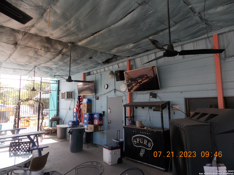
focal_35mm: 23
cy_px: 88
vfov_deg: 58.9
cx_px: 117
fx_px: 155
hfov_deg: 73.9
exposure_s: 1/100
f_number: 3.1
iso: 80
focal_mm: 4
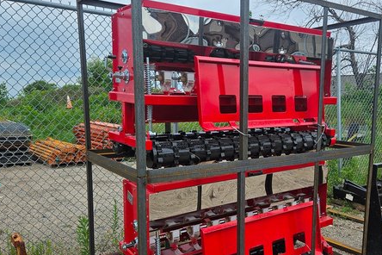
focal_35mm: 34
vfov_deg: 38.6
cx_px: 231
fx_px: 361
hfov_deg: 55.3
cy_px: 161
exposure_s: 1/1215
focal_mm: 5.4
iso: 25
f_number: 1.8
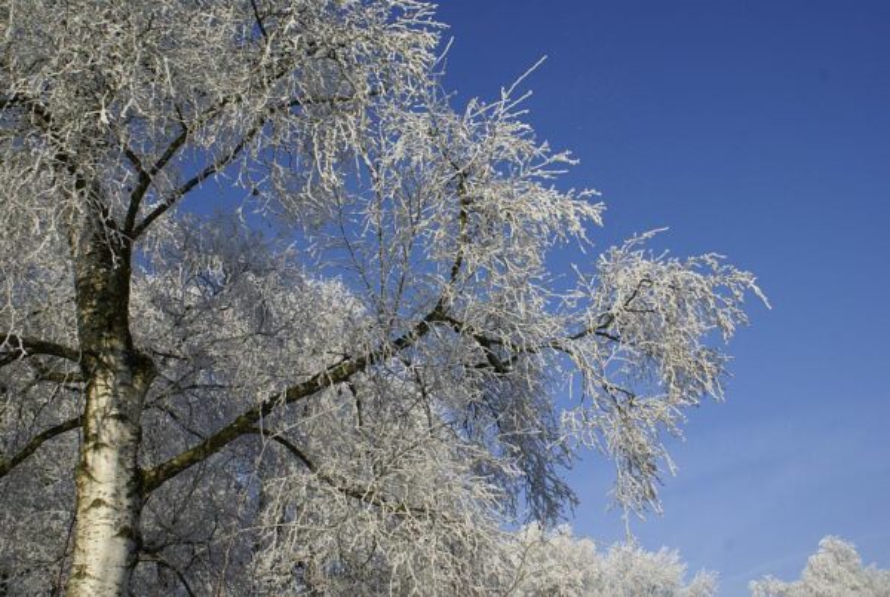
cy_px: 298
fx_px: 817
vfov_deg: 40.1
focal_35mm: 33
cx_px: 445
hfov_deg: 57.2
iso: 100
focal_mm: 22
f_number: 10
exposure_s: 1/160
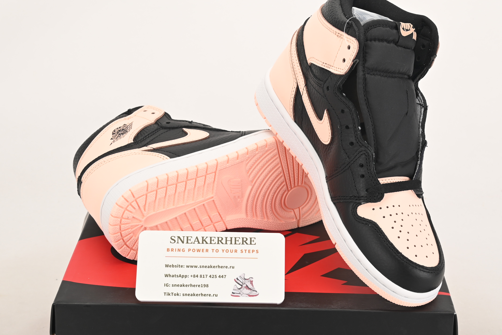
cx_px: 268
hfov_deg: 27.3
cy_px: 198
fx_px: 1032
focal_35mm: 74
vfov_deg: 18.4
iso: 100
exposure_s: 1/200
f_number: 11
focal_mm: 46
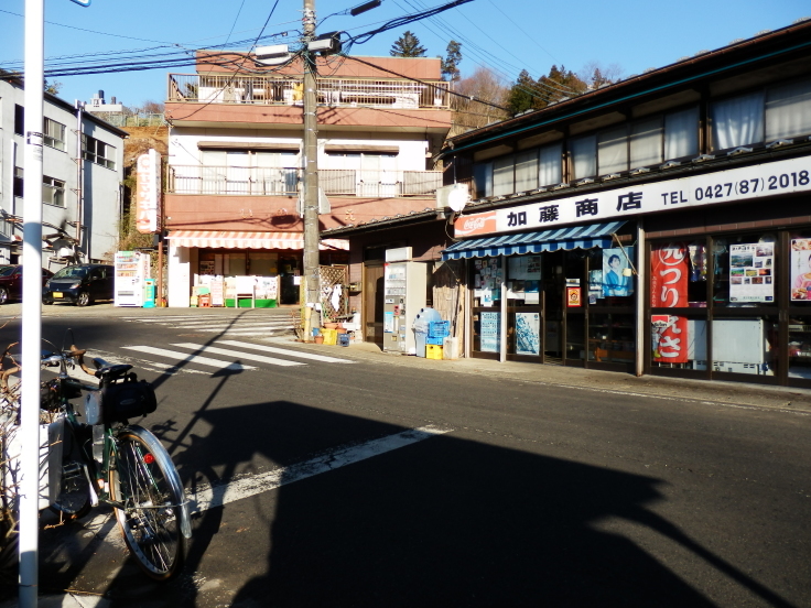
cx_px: 406
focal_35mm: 25
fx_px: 586
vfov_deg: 54.9
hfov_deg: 69.4
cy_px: 304
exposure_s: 1/640
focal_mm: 4.5
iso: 80
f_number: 3
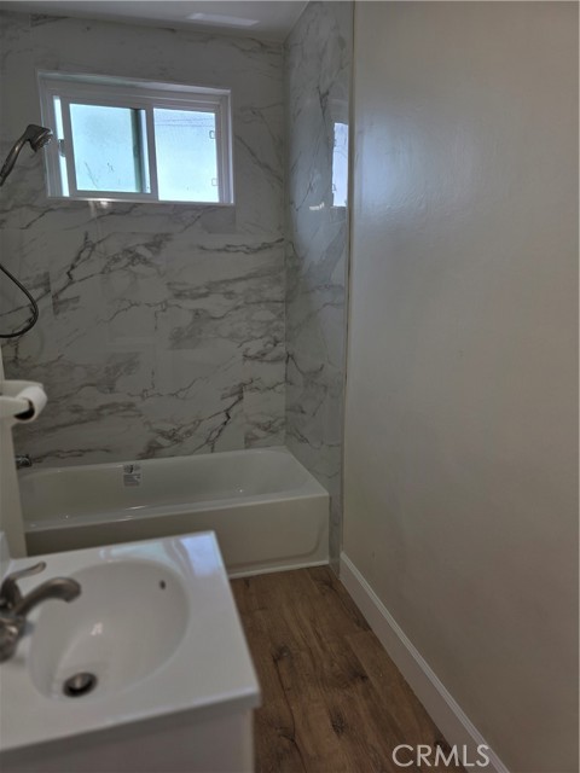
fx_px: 514
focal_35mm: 23
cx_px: 290
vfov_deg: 73.9
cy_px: 386
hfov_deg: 58.9
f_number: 1.7
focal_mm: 6.3
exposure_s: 1/149
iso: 12
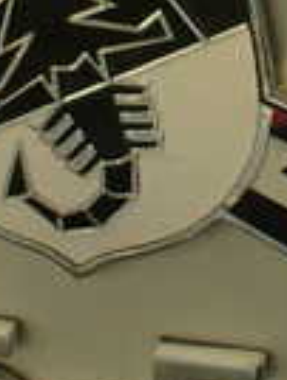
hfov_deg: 10.4
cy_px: 62
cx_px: 176
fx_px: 1576
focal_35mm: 143
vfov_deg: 13.7
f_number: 2.4
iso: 200
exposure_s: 1/60
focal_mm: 5.79
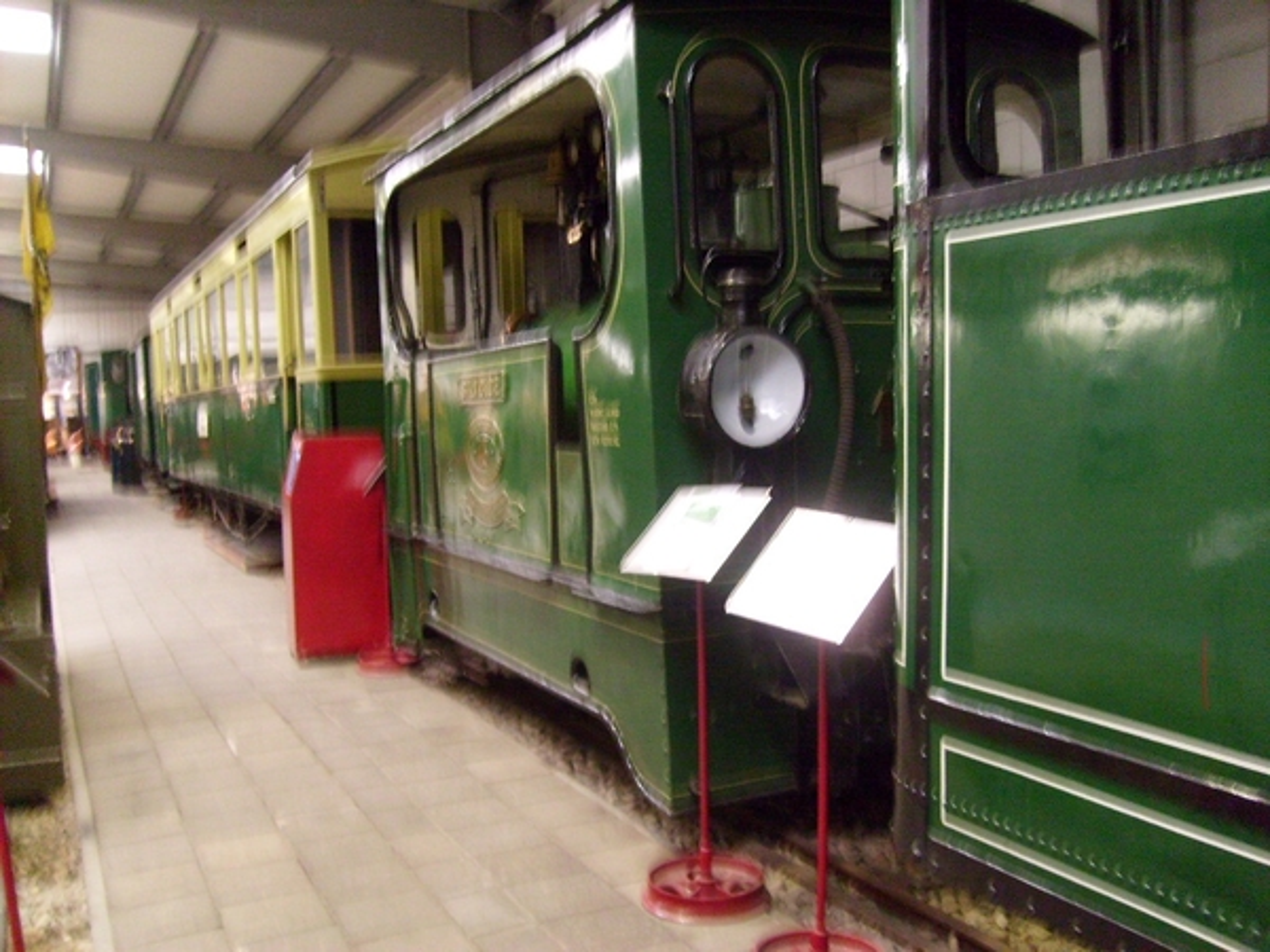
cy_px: 476
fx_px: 1284
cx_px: 635
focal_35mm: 35
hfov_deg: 52.6
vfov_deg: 40.7
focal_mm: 5.8
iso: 200
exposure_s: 1/6
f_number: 2.8
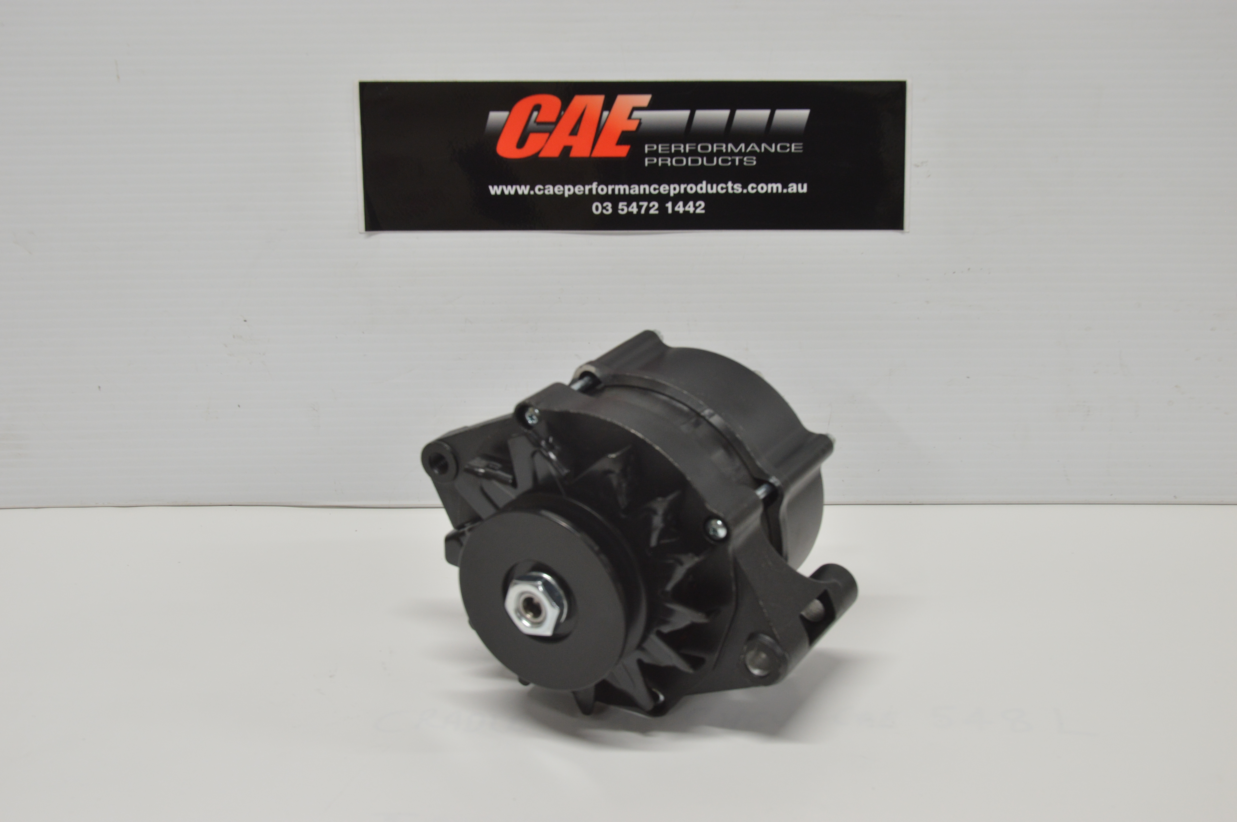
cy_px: 411
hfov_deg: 35.1
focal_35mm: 57
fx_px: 1957
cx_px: 618
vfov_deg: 23.7
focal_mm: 38
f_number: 7.1
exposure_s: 1/15
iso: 400
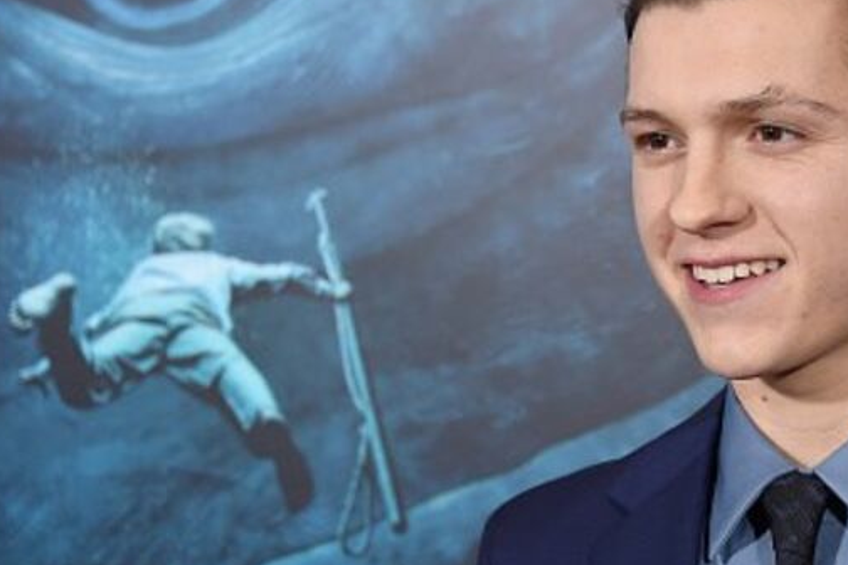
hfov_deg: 10.5
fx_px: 4569
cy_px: 315
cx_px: 762
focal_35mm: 194
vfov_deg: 7.1
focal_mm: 105
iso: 2000
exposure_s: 1/250
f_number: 5.6
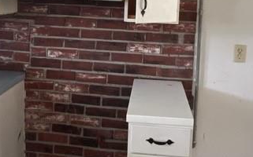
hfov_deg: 45.3
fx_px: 303
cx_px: 121
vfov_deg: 28.4
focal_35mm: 44
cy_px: 27
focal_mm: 1.57
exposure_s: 1/60
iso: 640
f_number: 1.8
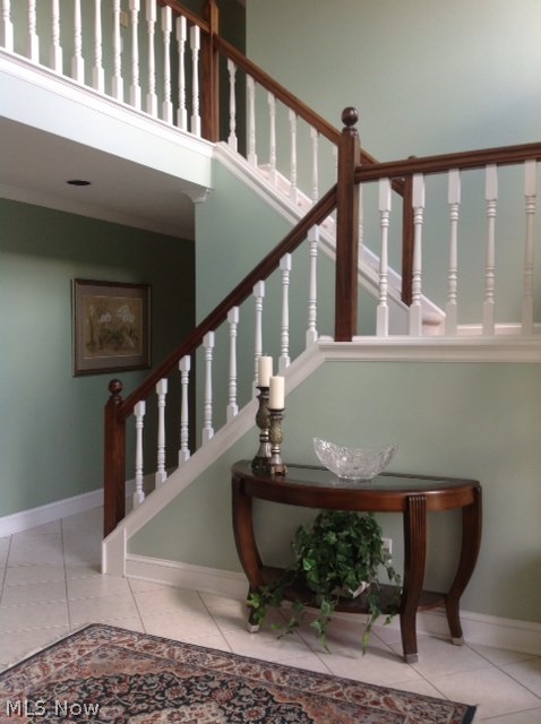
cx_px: 270
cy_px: 362
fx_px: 731
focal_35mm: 35
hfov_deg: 40.6
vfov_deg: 52.7
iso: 64
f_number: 2.4
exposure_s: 1/30
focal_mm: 4.28
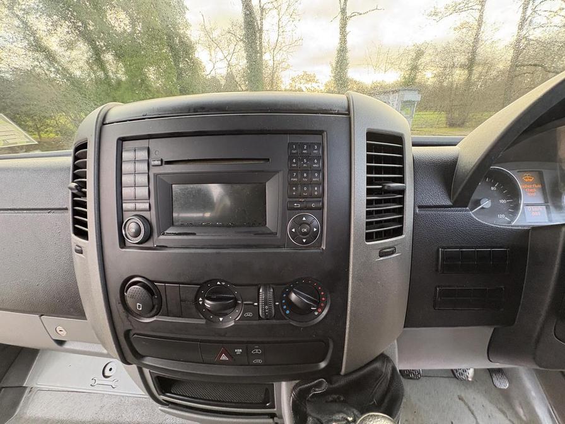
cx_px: 282
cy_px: 212
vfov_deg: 85.7
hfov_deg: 102.1
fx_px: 229
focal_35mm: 14
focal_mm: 2.22
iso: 250
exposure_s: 1/60
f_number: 2.2
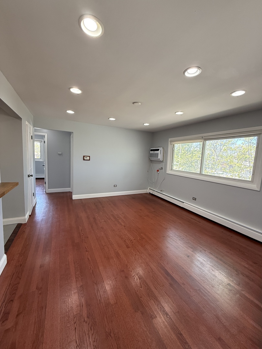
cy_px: 174
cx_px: 131
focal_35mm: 14
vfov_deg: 102.1
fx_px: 141
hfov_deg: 85.7
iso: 200
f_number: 2.2
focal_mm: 2.22
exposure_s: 1/120
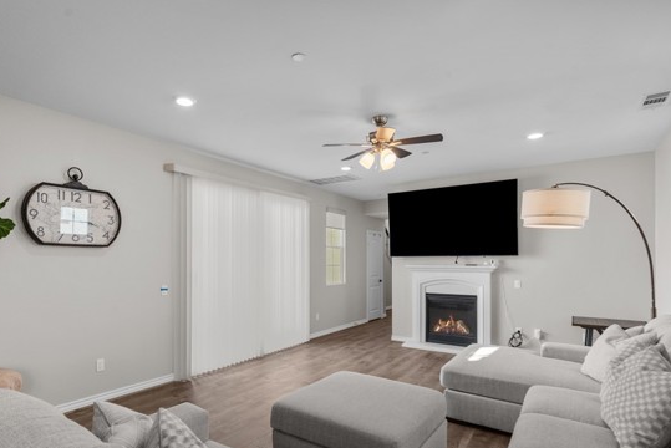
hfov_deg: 86.6
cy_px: 254
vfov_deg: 64.3
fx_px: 354
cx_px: 300
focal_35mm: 19
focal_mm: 16
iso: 2000
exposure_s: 1/80
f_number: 8
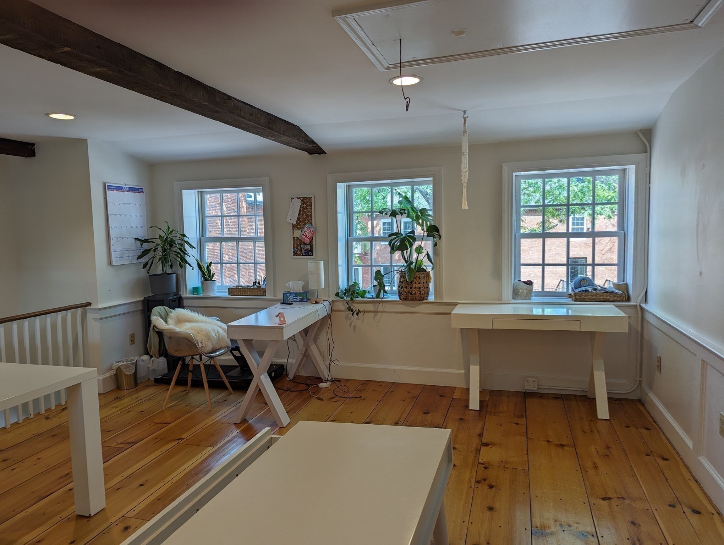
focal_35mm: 24
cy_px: 272
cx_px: 362
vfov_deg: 56.9
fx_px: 503
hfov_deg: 71.5
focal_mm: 6.81
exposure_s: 1/145
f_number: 1.85
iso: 40
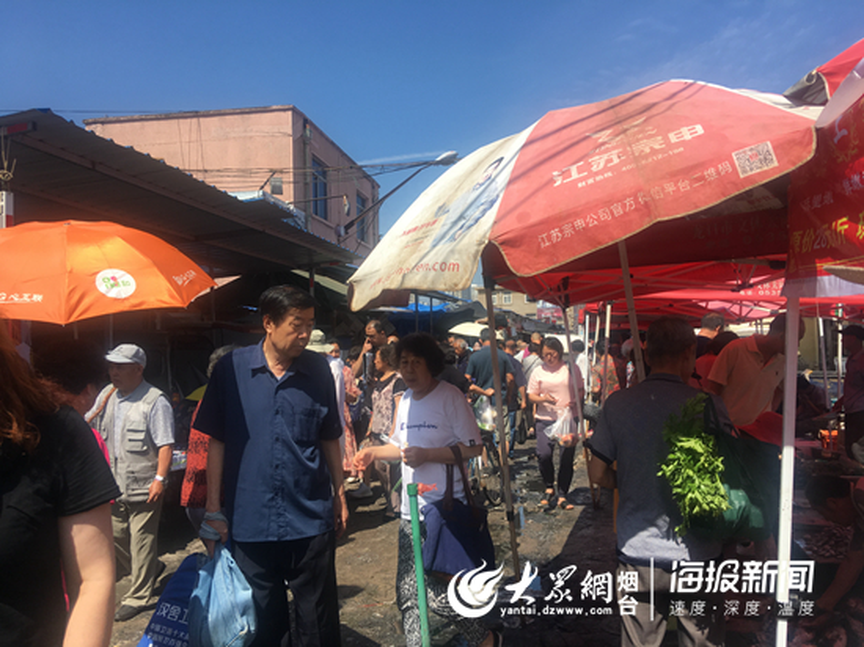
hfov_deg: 61.7
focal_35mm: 29
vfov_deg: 48.2
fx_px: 724
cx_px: 432
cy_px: 324
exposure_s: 1/1202
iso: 25
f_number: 2.2
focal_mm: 4.15
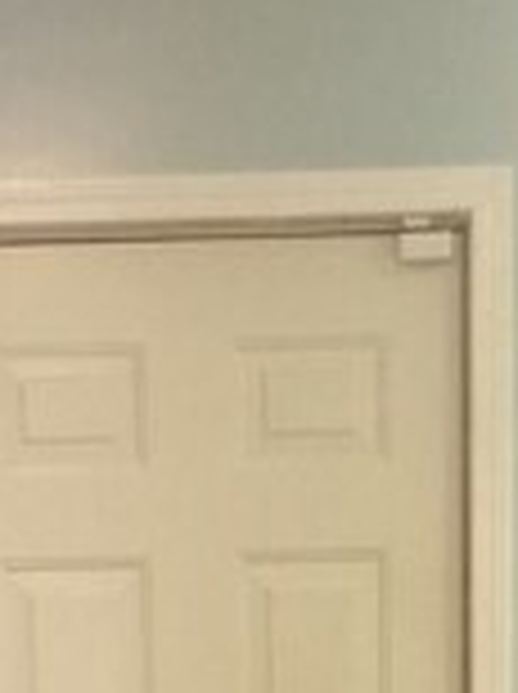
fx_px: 2901
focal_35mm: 145
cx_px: 126
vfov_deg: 11.8
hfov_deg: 10.2
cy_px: 1498
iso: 64
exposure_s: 1/15
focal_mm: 4.15
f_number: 2.2
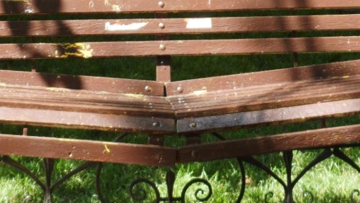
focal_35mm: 197
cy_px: 47
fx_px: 1880
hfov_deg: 10.9
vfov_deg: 6.2
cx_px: 171
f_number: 5.1
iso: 100
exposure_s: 1/125
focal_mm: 19.6
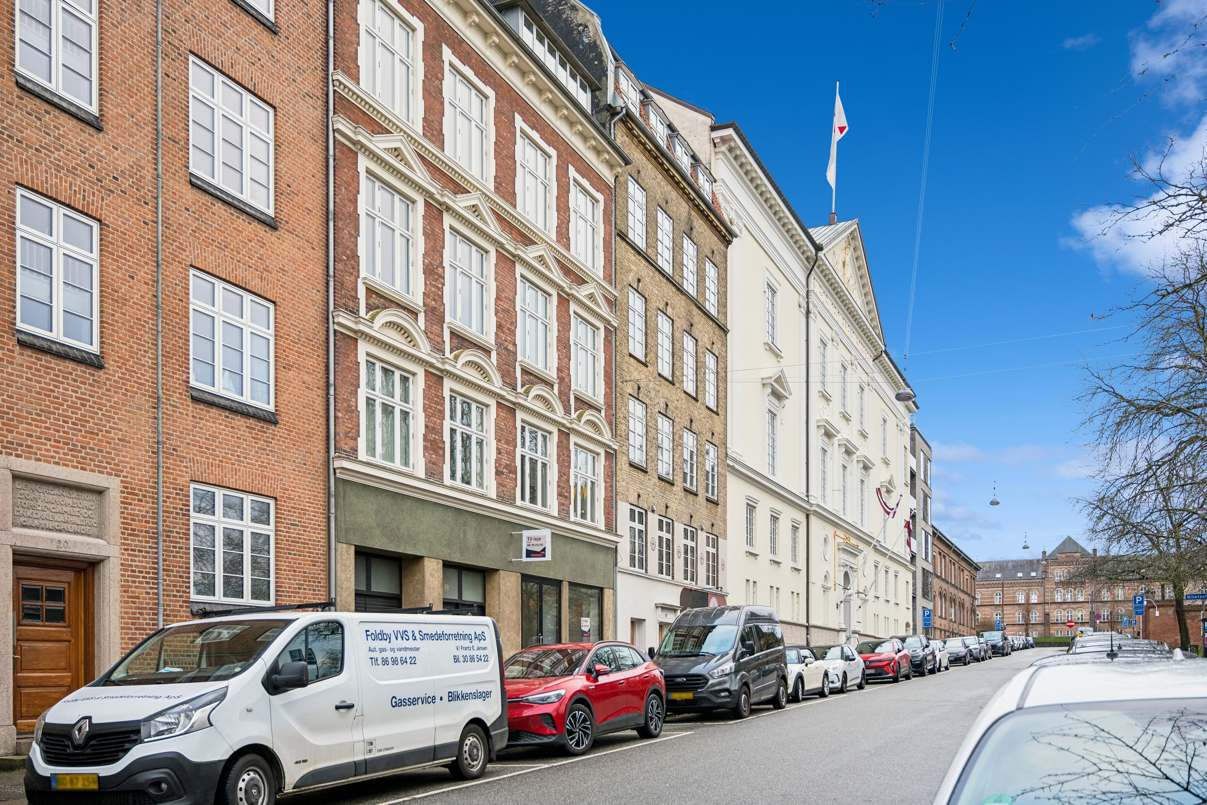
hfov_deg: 61.1
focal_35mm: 30
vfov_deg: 43.0
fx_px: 1023
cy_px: 402
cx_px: 604
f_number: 4
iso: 320
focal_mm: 30.5
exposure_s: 1/100
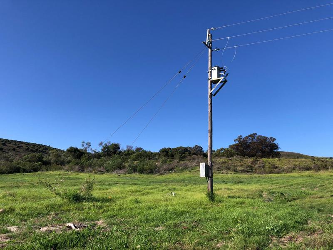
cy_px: 125
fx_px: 269
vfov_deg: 49.7
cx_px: 166
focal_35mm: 28
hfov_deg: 63.4
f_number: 1.8
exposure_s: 1/1600
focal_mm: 3.99
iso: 20
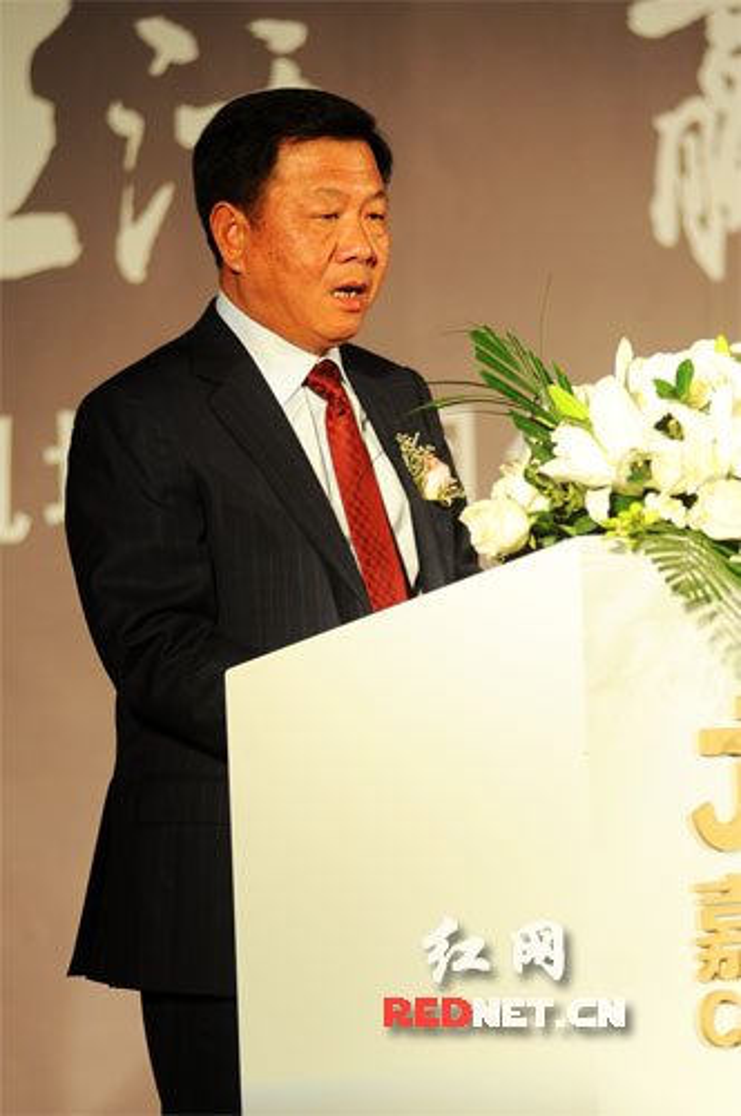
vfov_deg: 15.2
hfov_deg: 10.1
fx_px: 4179
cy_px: 558
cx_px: 370
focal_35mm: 135
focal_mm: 135
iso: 800
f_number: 2.8
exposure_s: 1/320
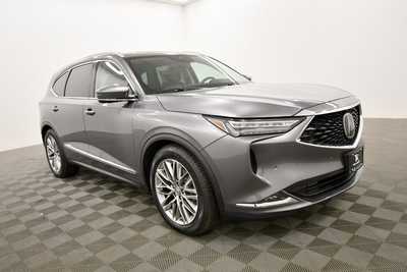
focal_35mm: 25
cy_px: 136
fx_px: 283
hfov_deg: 71.5
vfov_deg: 51.3
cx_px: 204
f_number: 5.3
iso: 1000
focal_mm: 17
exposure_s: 1/125
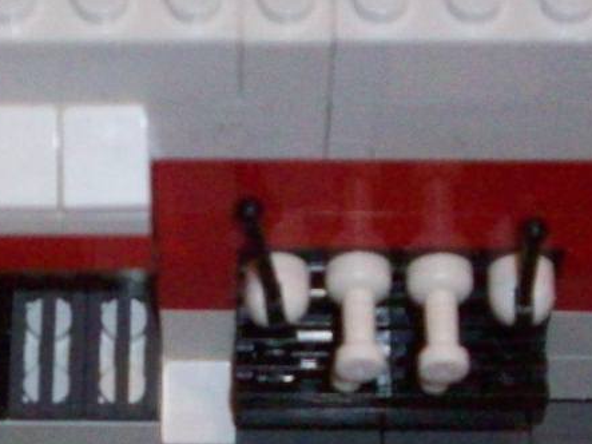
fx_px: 2667
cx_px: 87
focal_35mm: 156
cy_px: 511
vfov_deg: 9.4
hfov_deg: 12.6
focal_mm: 9
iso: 400
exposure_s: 1/80.7
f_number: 3.4
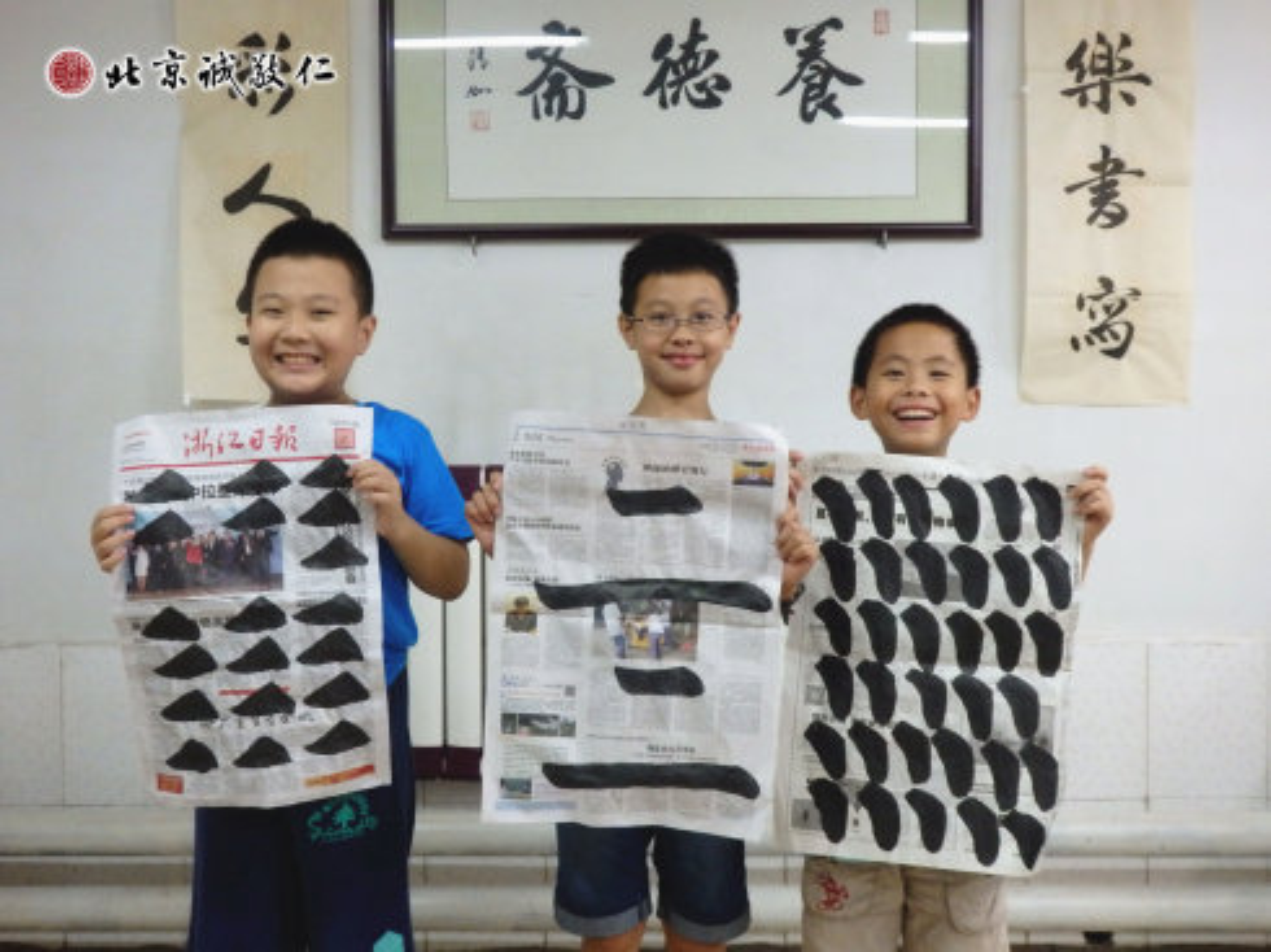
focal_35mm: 40
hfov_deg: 46.8
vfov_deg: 35.9
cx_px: 636
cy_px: 476
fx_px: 1468
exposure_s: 1/60
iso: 800
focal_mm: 7.3
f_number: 3.7
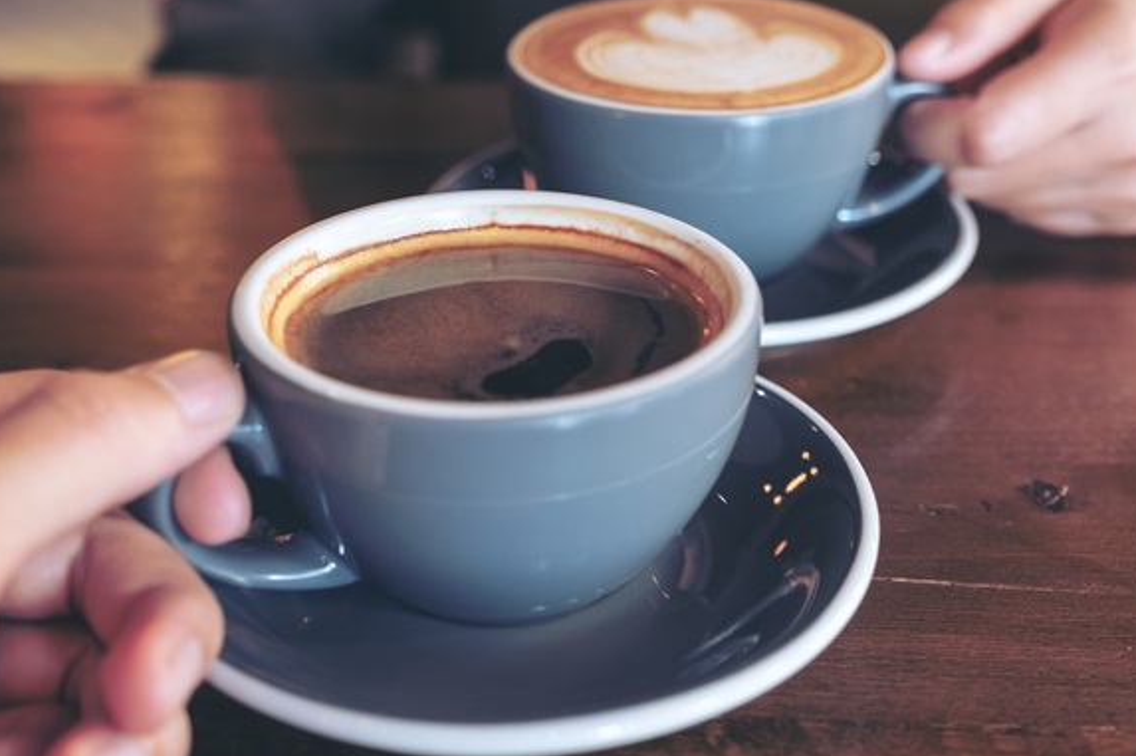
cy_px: 315
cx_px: 621
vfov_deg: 24.5
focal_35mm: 55
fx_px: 1734
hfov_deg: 36.2
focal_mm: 30.2
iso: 1600
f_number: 2.8
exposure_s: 1/45
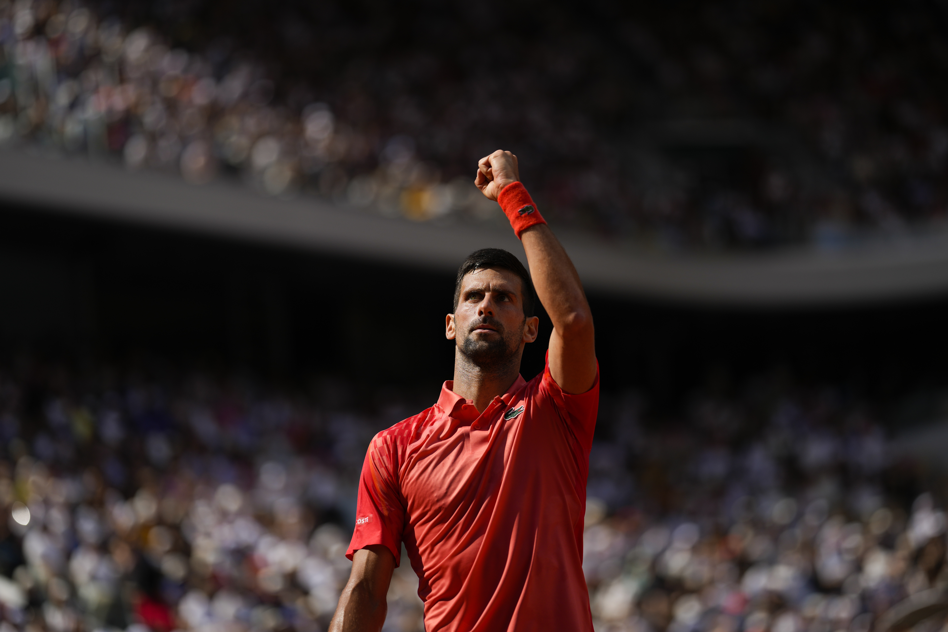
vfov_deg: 10.2
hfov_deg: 15.2
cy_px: 316
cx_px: 474
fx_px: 3555
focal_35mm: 135
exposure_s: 1/10000
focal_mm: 135
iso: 100
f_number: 1.8
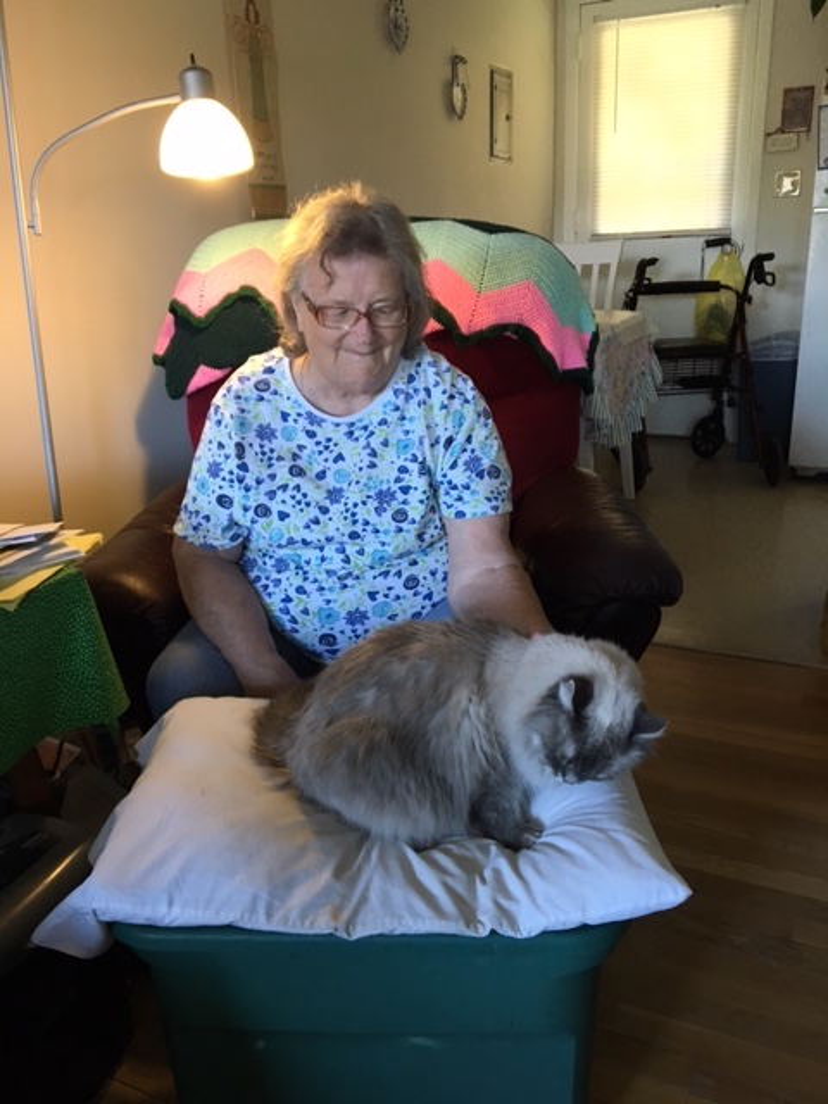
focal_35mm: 29
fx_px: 925
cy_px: 552
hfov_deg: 48.2
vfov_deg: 61.7
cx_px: 414
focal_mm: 4.15
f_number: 2.2
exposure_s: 1/30
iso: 100
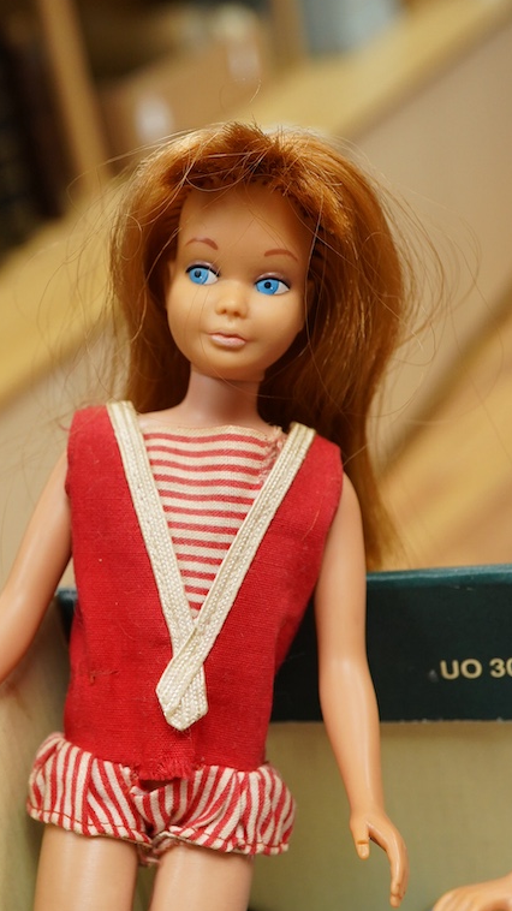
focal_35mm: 56
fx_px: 1352
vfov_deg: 37.1
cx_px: 165
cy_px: 523
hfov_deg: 21.3
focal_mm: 30
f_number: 9
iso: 1250
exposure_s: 1/125
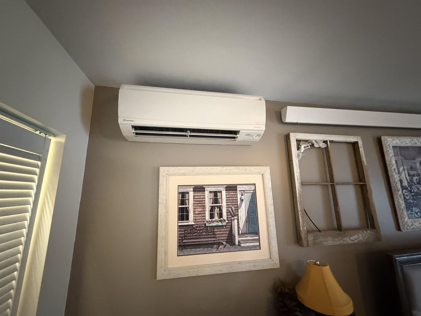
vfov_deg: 85.7
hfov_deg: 102.1
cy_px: 158
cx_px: 210
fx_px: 170
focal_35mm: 14
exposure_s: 1/40
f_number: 2.2
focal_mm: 2.22
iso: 1000
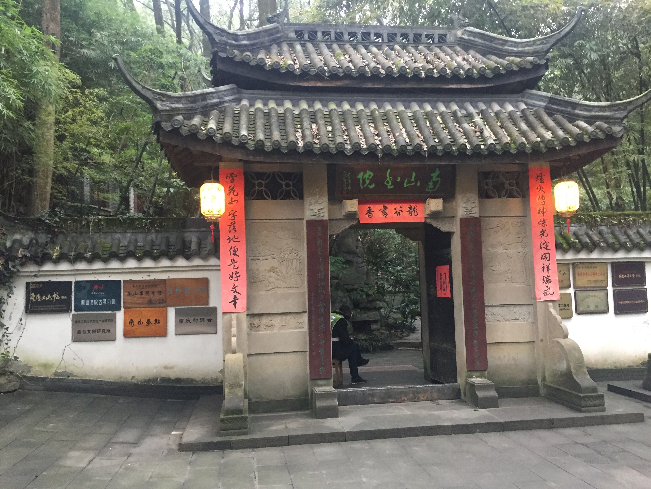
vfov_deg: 48.2
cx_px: 326
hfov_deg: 61.7
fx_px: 545
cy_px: 244
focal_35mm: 29
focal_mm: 4.15
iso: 250
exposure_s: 1/25
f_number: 2.2
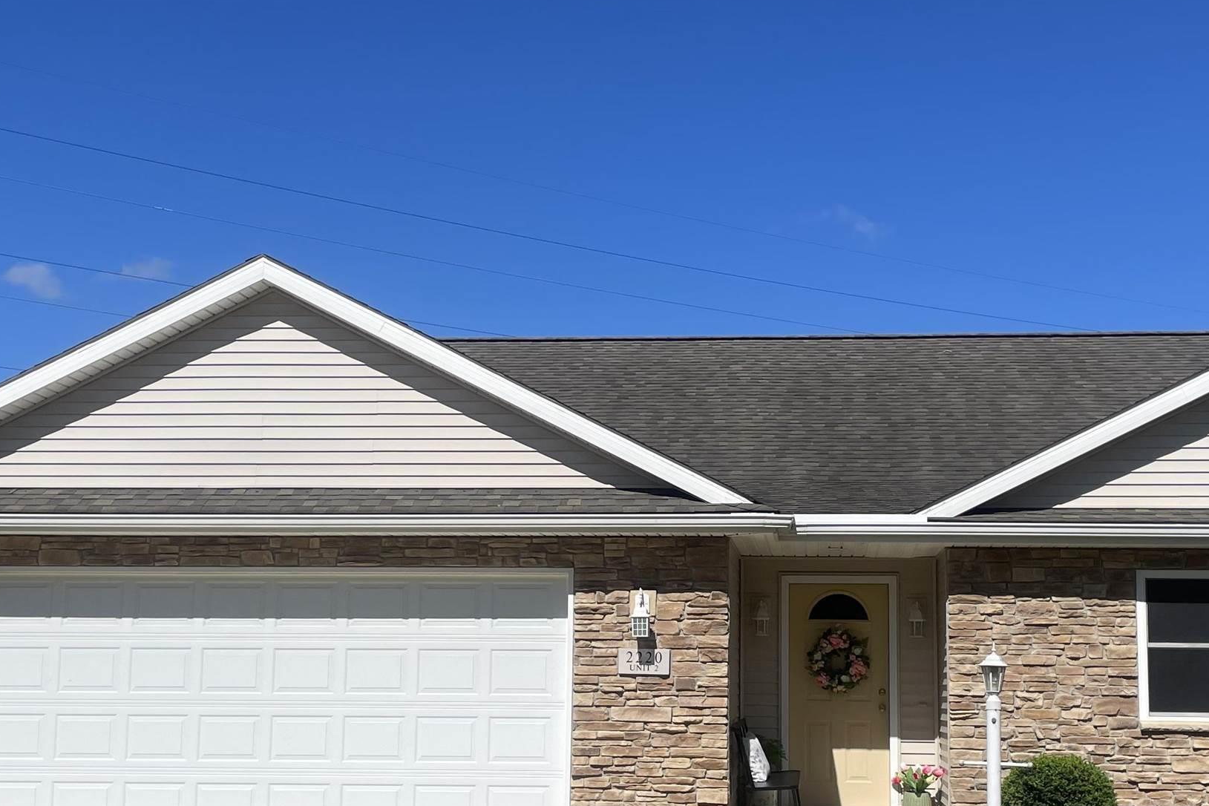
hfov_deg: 38.9
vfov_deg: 26.4
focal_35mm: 51
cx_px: 654
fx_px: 1713
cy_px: 500
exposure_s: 1/6494
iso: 32
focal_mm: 4.2
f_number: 1.6
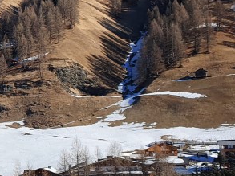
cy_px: 134
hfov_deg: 18.6
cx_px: -136
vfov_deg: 16.1
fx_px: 617
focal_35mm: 91
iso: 50
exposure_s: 1/2064
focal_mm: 4.32
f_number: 2.4
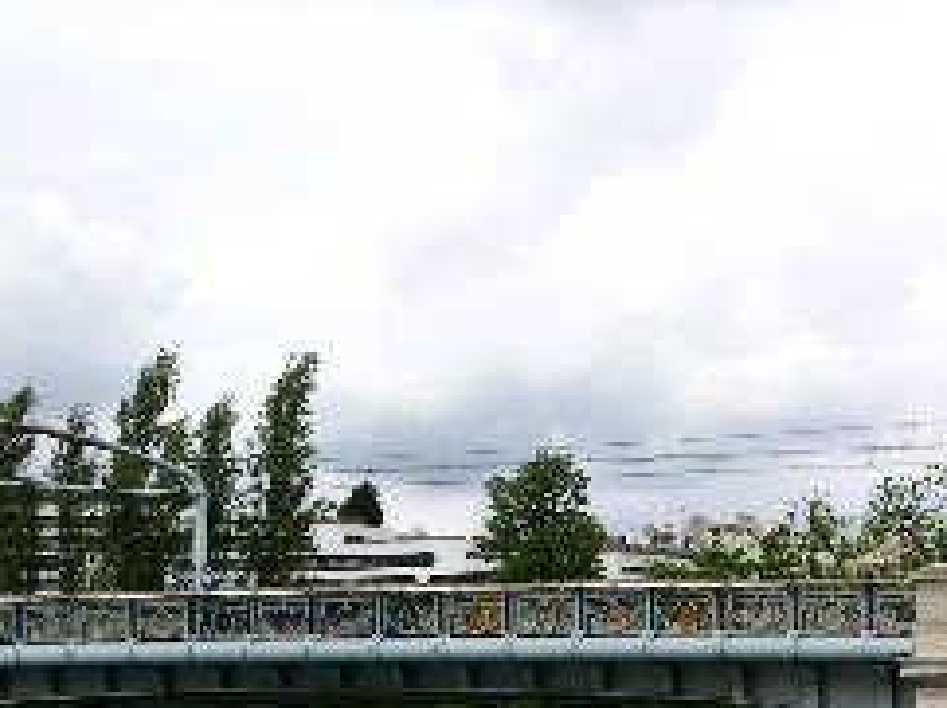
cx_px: 738
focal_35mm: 85
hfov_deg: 22.8
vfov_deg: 17.0
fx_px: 2323
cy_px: 700
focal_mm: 8.9
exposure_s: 1/138
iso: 50
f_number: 8
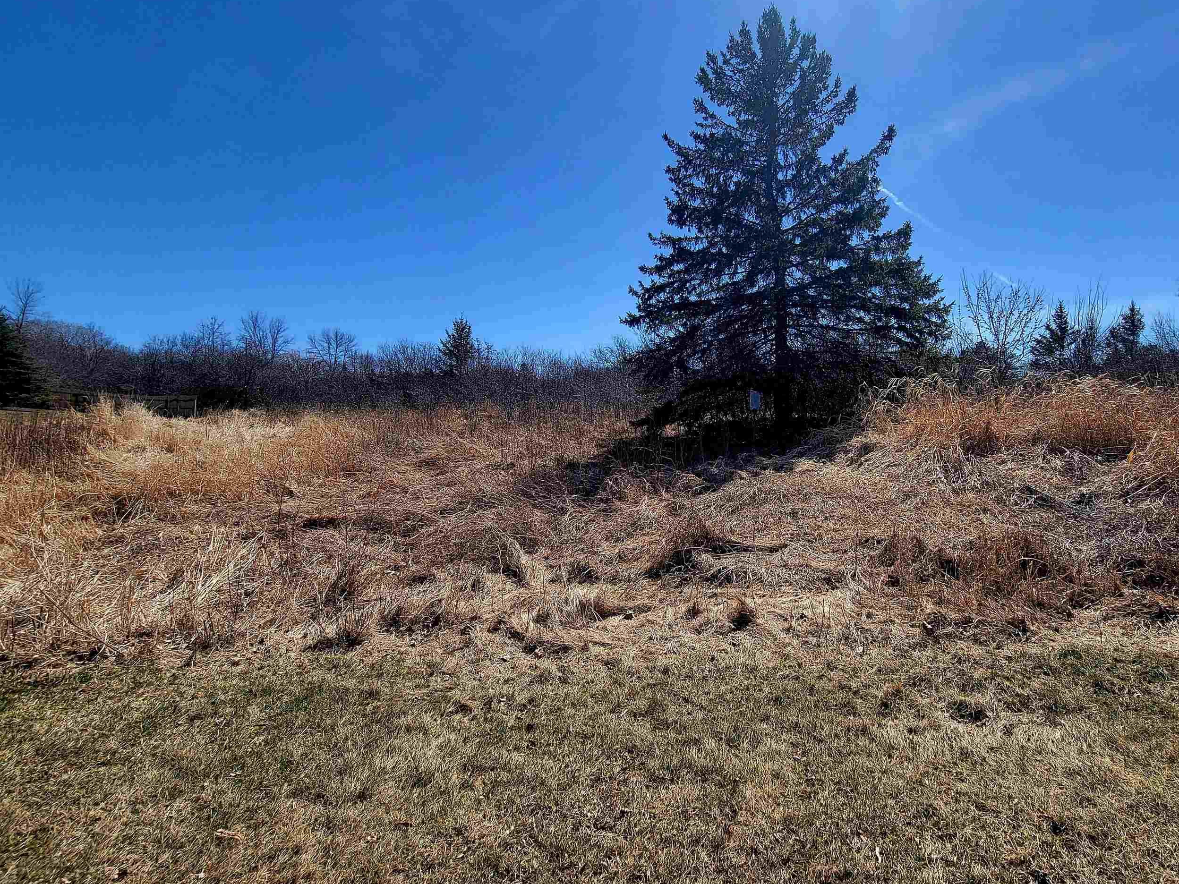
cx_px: 710
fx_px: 545
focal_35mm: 16
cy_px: 425
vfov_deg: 78.1
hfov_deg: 93.2
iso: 50
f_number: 2.2
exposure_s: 1/2000
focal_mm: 2.2
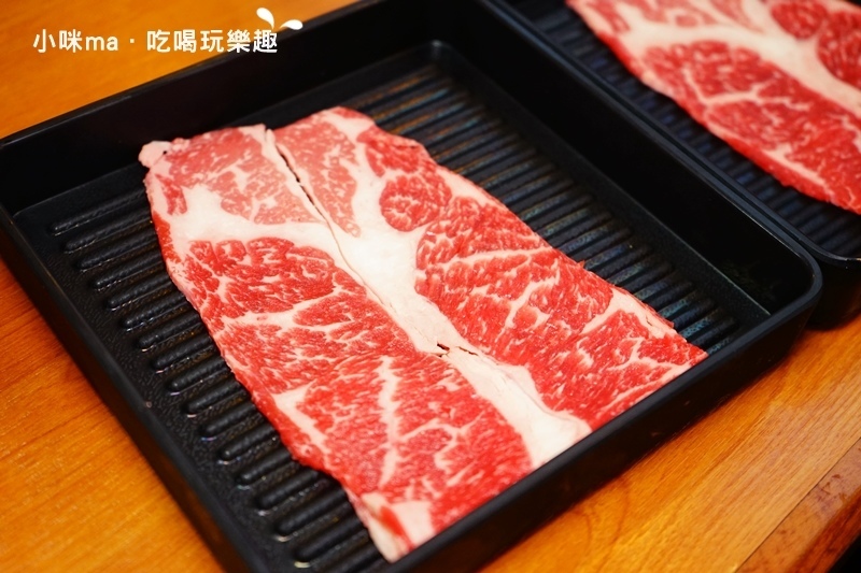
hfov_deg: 42.8
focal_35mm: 46
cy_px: 286
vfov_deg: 29.2
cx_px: 430
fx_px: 1100
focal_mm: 46
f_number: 4.5
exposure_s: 1/60
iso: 2000
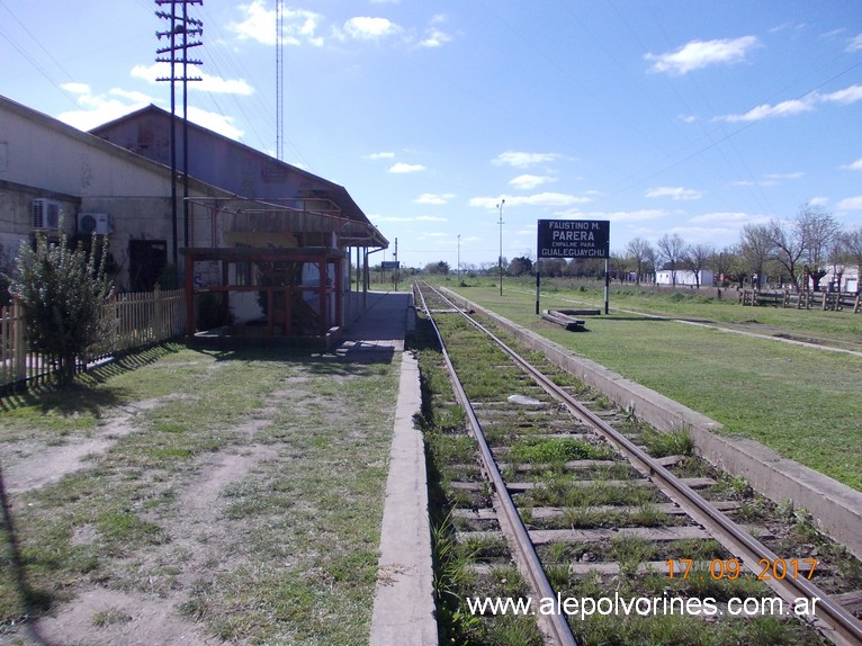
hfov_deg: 63.5
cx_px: 431
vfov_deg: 49.7
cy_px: 323
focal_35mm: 28
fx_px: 697
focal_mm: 4
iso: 80
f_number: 5.4
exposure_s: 1/400
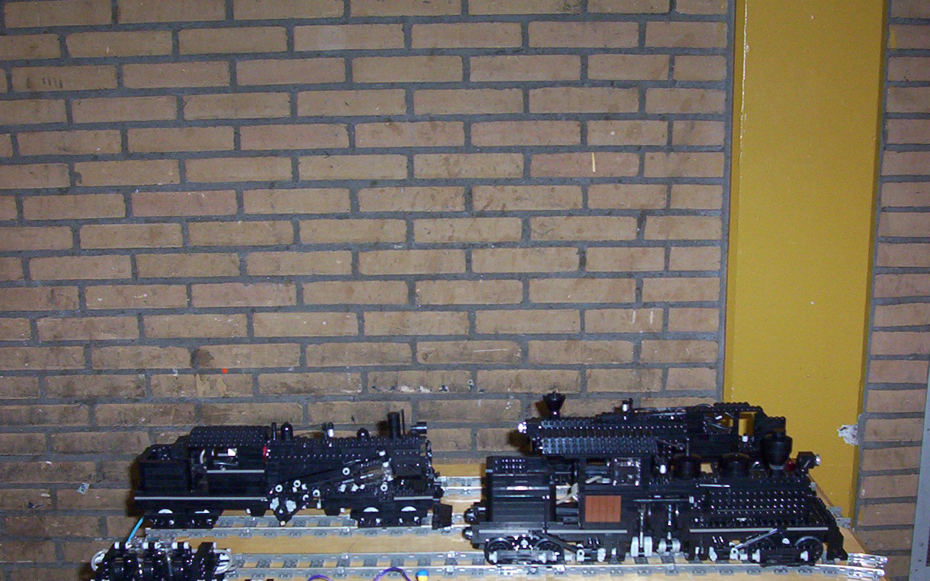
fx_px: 1369
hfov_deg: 37.5
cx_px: 504
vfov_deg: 23.9
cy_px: 372
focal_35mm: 54
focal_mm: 5.77
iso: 140
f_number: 2.73
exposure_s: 1/60
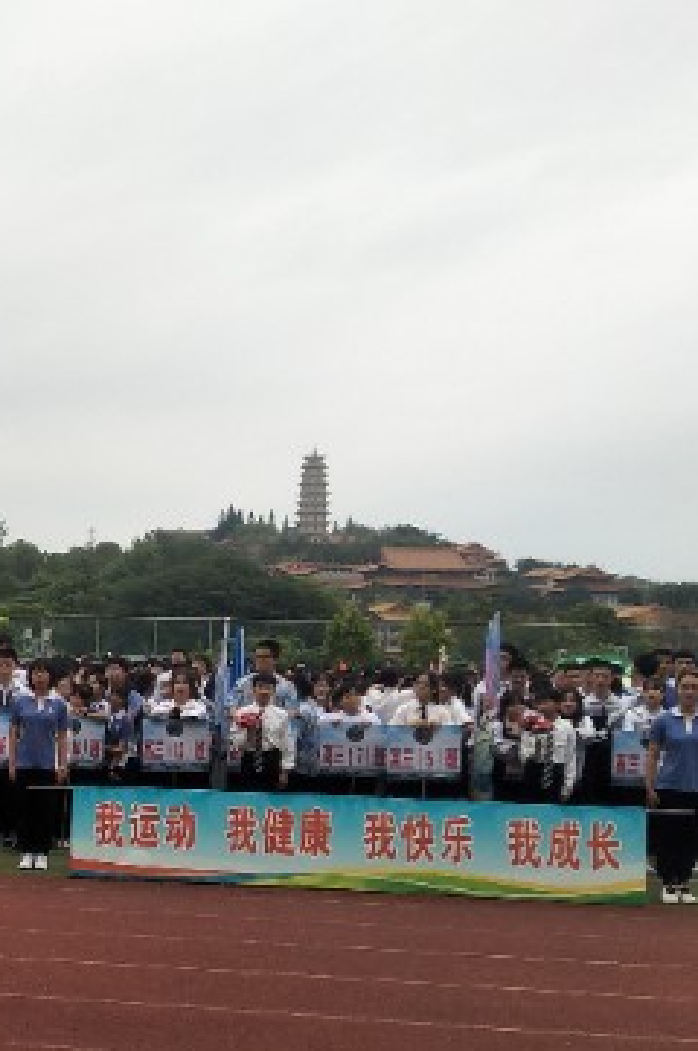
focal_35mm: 60
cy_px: 777
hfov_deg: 20.2
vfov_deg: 32.8
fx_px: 1748
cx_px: -270
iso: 50
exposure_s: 1/343
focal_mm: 3.88
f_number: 2
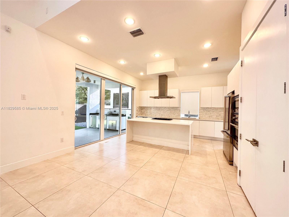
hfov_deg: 102.1
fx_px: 117
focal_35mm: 14
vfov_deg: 85.7
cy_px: 108
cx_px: 144
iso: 125
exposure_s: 1/120
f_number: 2.2
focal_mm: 2.22
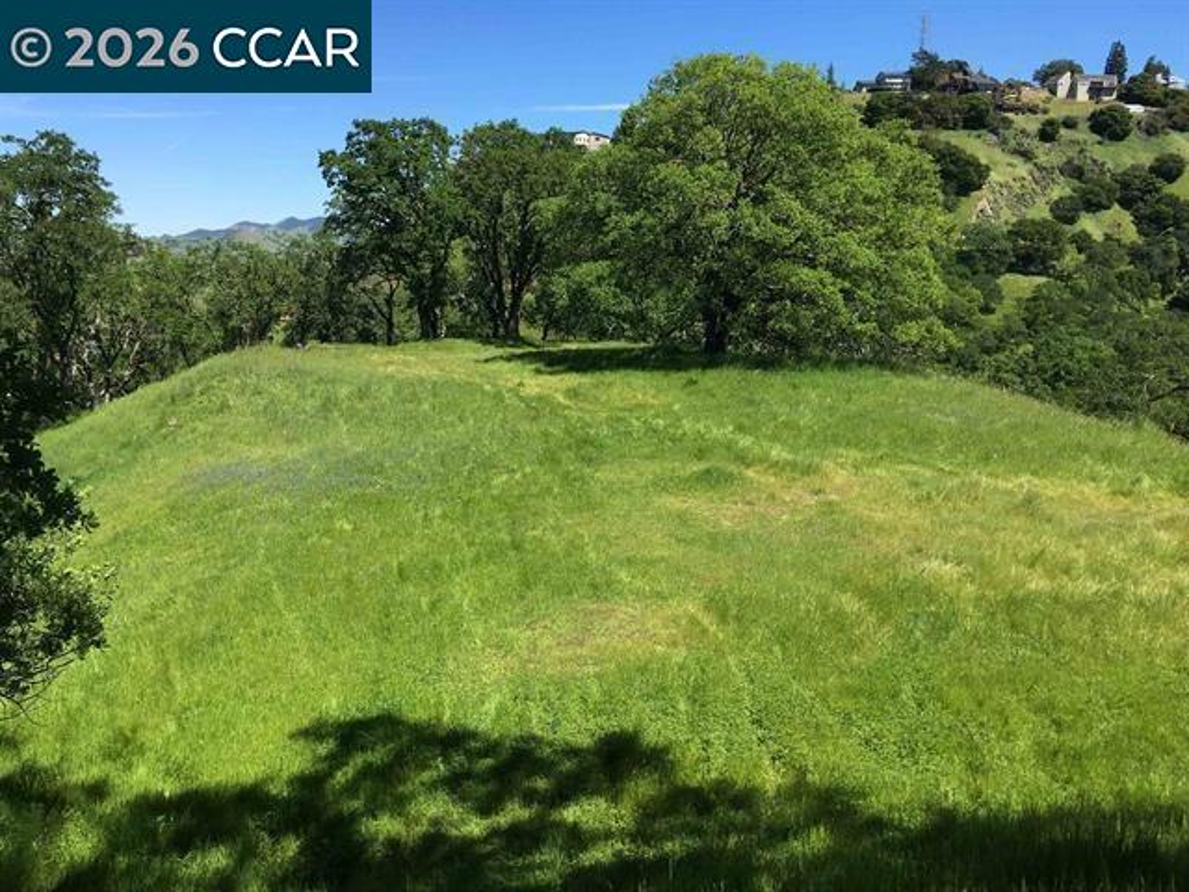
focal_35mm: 29
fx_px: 996
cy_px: 446
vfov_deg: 48.2
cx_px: 594
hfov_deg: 61.7
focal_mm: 4.15
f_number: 2.2
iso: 25
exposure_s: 1/1282
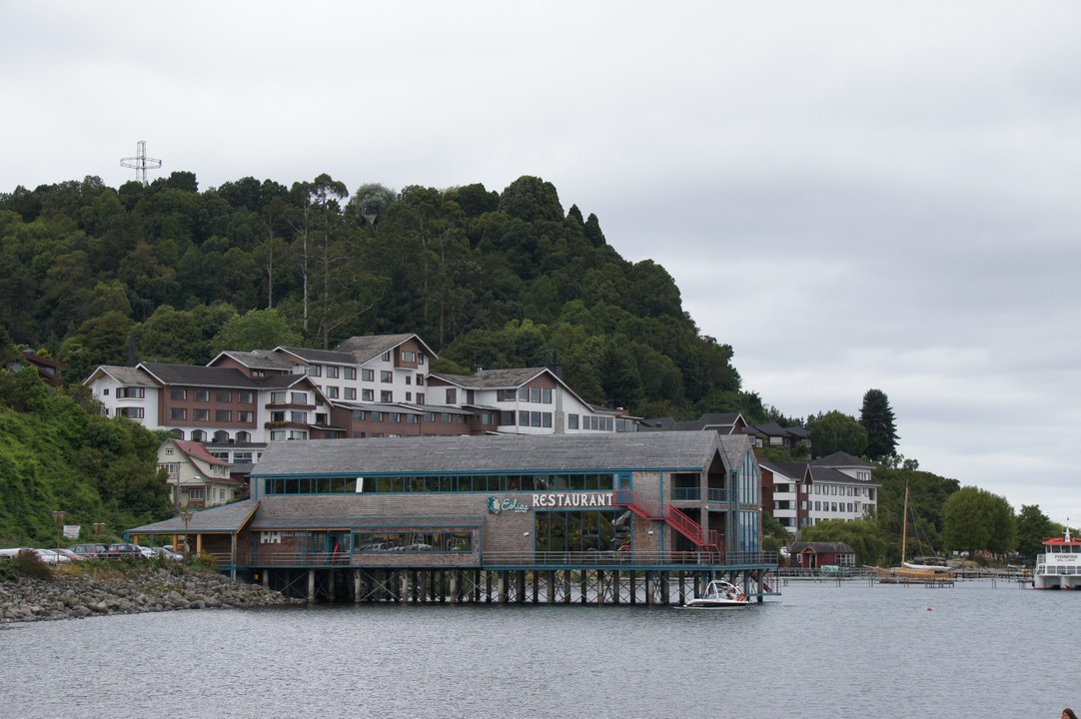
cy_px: 360
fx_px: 2476
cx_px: 540
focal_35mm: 82
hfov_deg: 24.6
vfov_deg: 16.5
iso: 200
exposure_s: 1/250
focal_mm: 55
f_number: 8
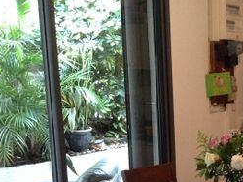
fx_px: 555
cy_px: 184
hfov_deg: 23.6
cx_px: 247
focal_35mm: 79
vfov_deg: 18.2
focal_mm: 3.3
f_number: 2.4
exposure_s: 1/24
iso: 200
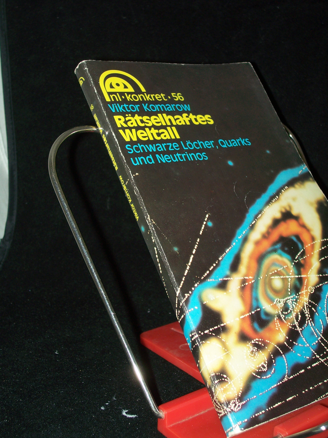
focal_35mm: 53
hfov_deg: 27.5
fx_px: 670
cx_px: 164
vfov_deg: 36.2
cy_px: 219
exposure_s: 1/80
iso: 80
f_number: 3.2
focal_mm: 8.7
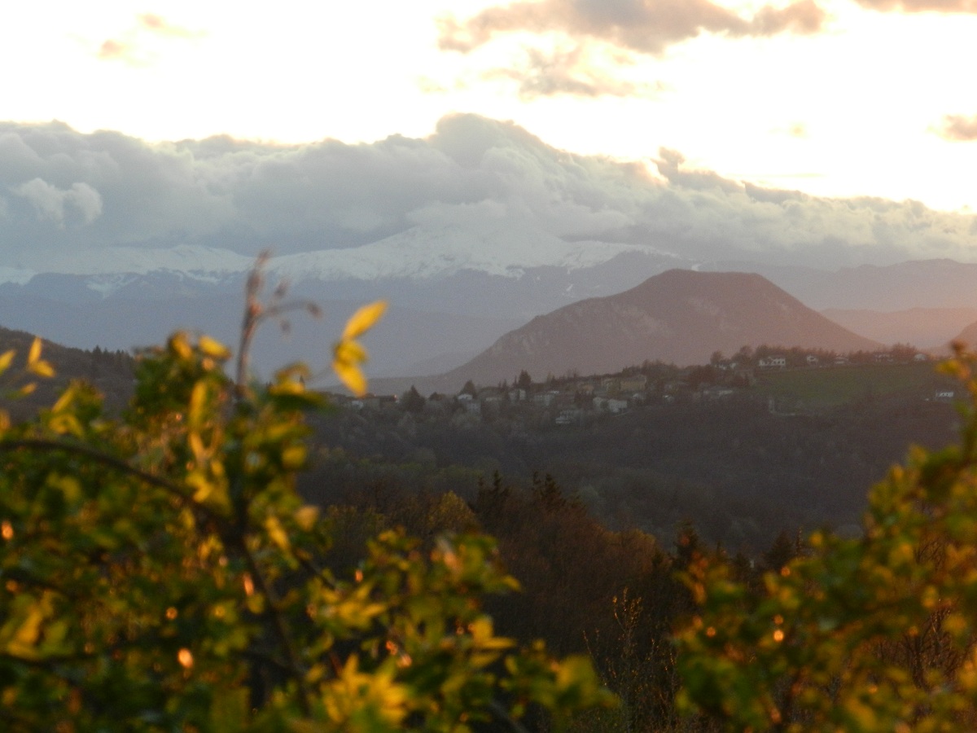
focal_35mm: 215
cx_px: 488
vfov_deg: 6.9
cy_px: 366
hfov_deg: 9.2
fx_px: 6068
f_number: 5.6
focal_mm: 38.2
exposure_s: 1/160
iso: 560
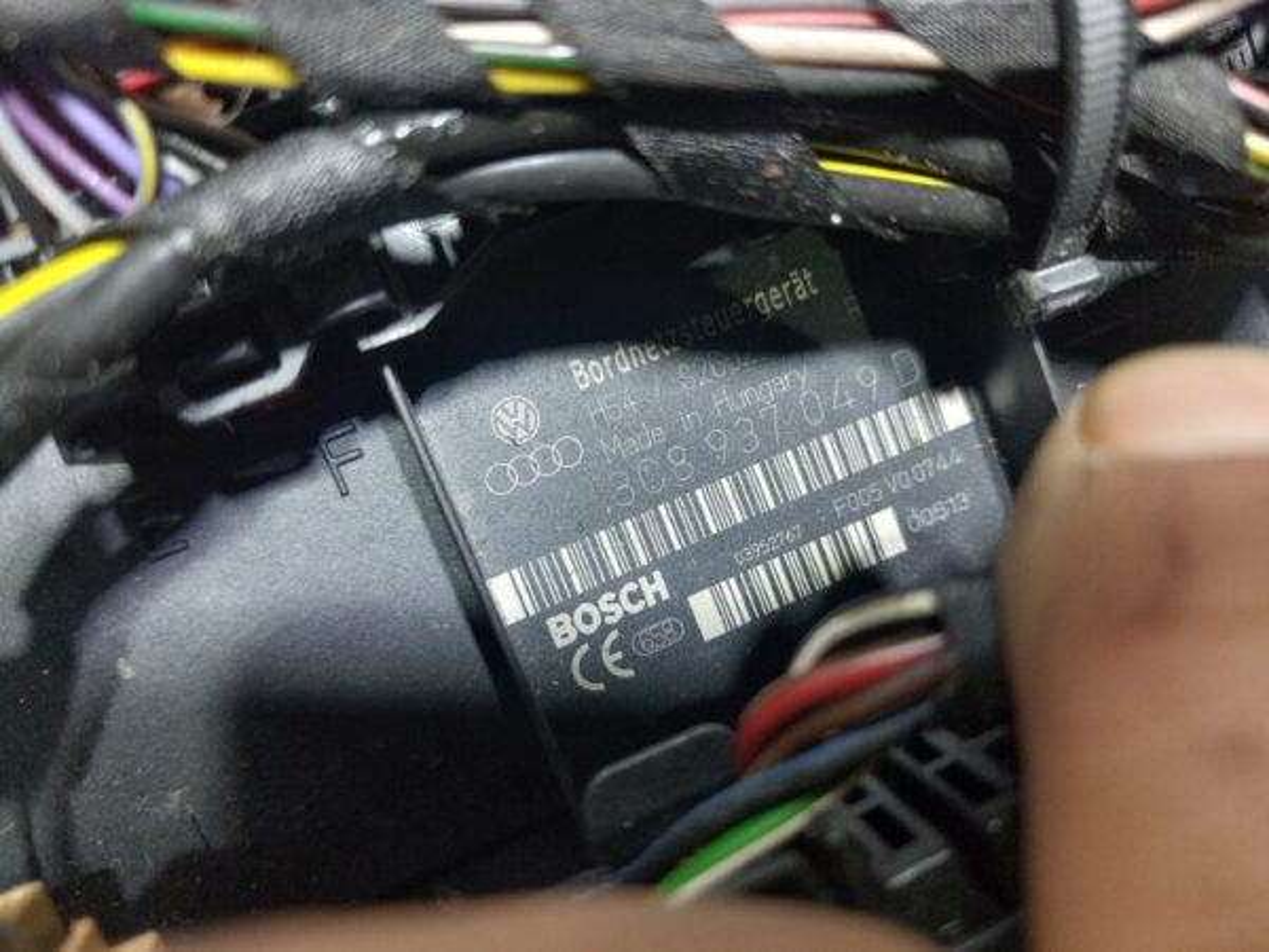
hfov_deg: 69.4
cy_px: 476
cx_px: 634
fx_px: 916
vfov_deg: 54.9
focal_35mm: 25
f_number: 1.8
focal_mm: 5.23
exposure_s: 1/50
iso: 400
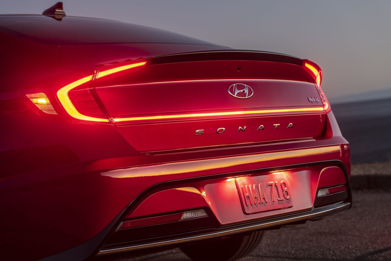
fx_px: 869
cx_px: 196
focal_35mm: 80
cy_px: 130
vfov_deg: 17.1
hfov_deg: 25.4
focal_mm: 80
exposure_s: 8
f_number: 5
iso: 64
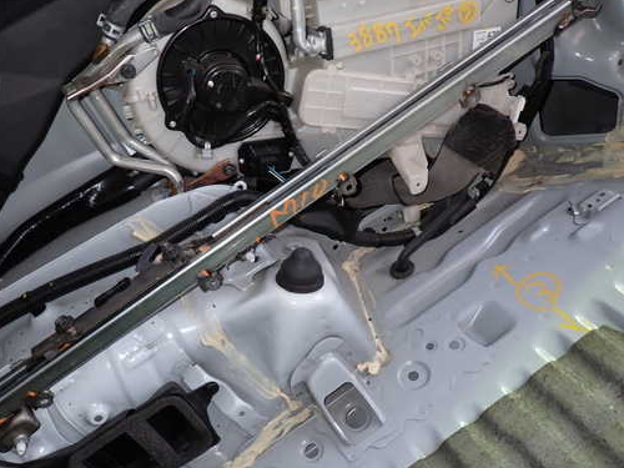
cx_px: 271
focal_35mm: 30
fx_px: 541
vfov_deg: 46.8
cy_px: 242
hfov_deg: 59.7
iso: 200
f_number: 2
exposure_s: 1/30
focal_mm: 4.5
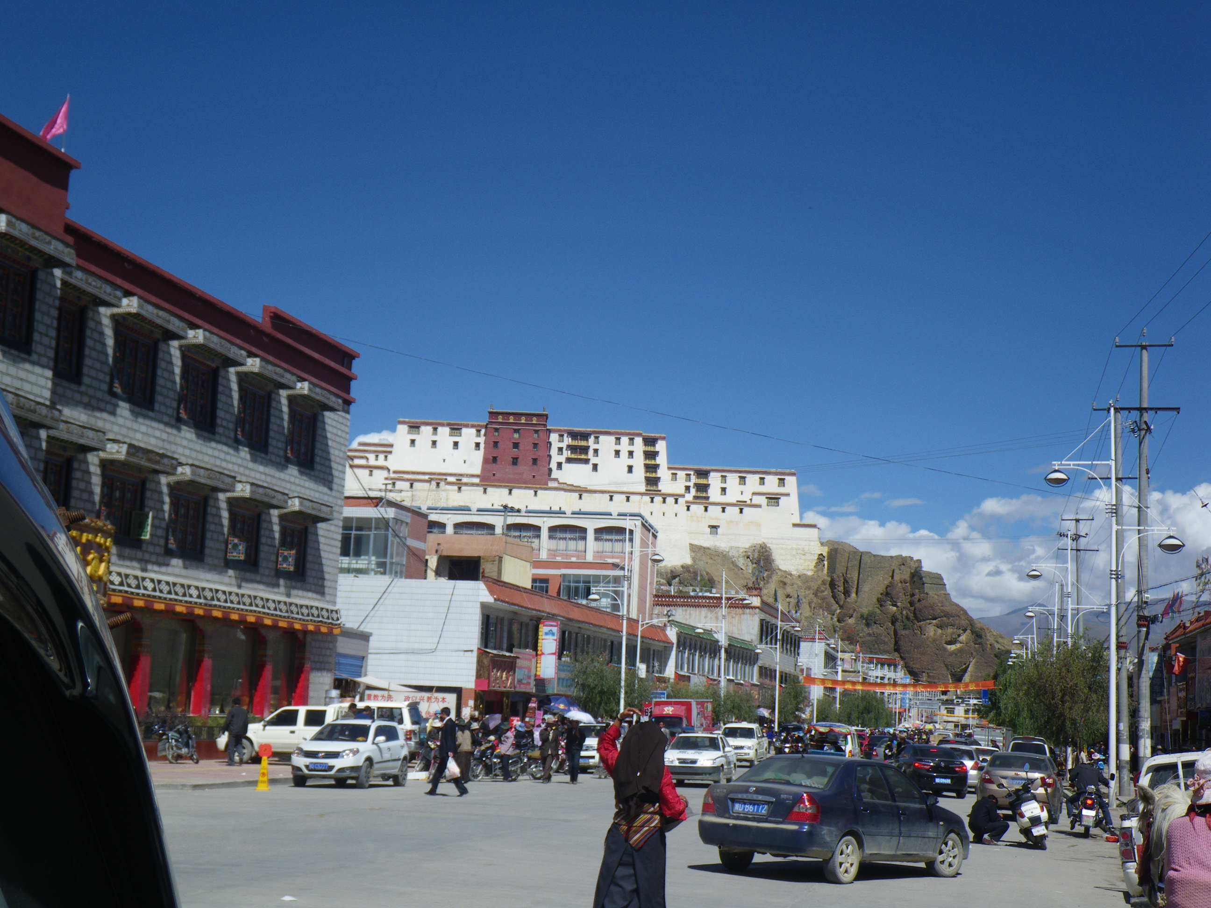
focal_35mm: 51
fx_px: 1784
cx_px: 606
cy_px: 454
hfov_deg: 37.5
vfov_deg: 28.6
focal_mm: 9.1
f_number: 5.3
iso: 50
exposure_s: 1/400
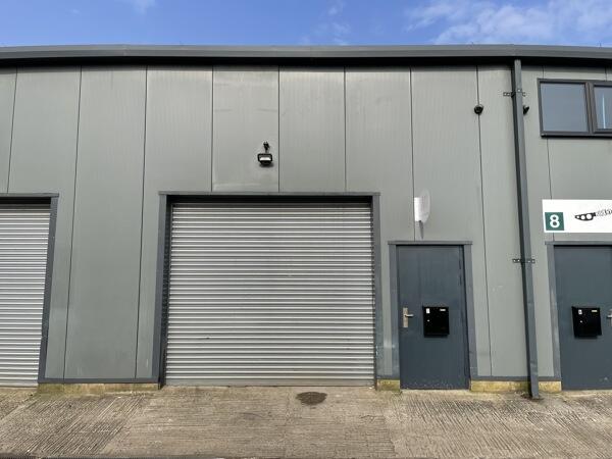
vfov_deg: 53.1
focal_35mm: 26
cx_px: 306
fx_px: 460
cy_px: 230
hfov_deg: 67.3
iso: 32
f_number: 1.6
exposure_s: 1/4464
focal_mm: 4.2
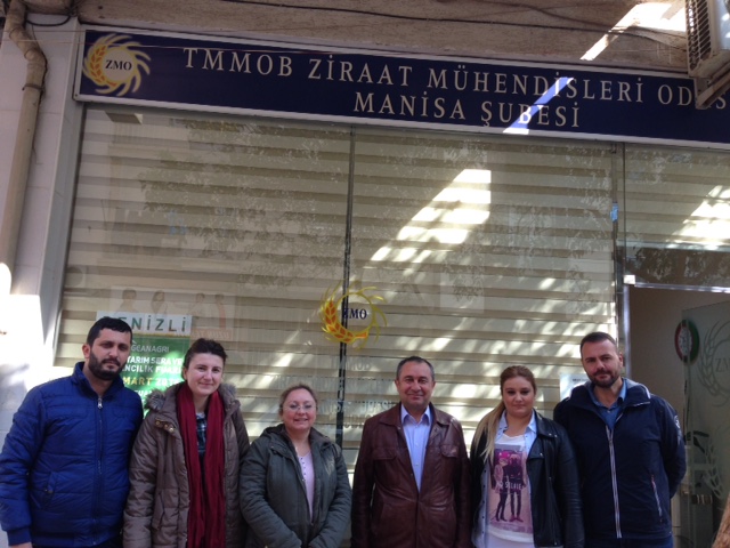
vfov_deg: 42.9
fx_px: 696
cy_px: 274
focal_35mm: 33
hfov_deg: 55.4
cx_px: 365
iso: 50
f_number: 2.4
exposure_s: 1/120
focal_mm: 4.12
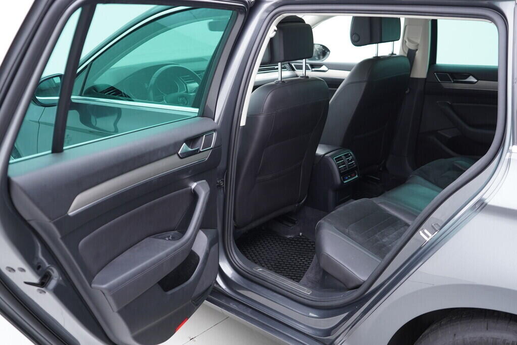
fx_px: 517
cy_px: 172
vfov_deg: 36.9
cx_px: 258
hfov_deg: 53.1
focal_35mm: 36
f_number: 2.8
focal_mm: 24
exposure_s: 1/40
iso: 250
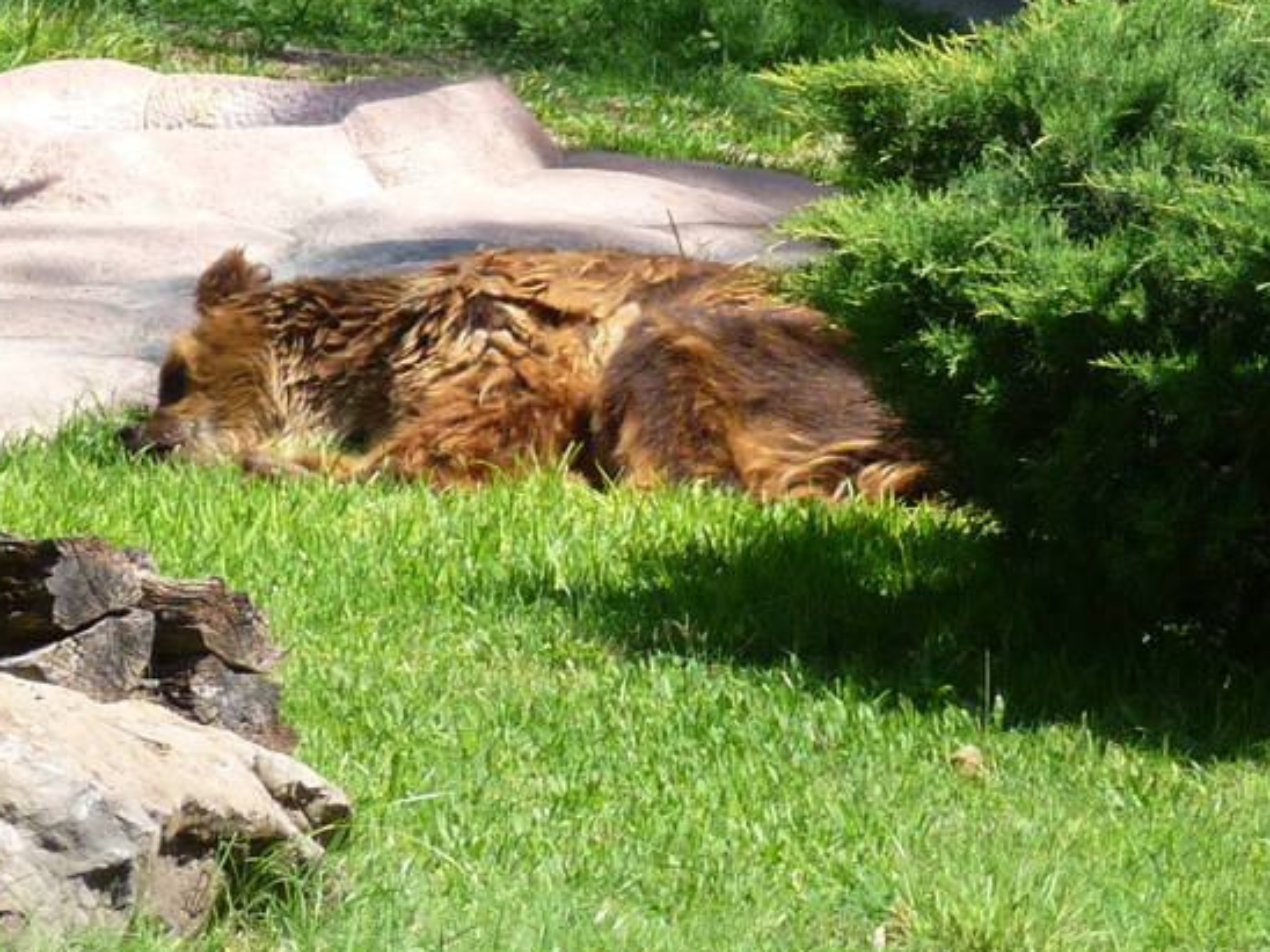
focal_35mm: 374
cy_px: 113
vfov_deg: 4.0
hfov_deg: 5.3
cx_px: 531
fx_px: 13721
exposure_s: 1/250
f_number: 4.7
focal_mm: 21.8
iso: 100
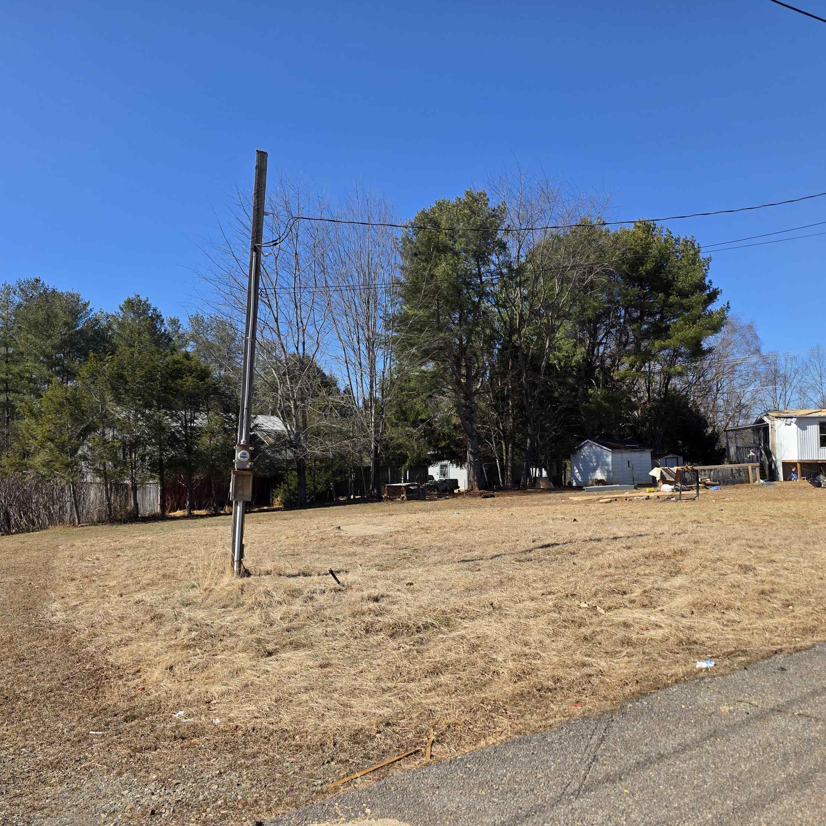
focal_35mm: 28
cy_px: 417
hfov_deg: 57.2
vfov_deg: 57.3
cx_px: 442
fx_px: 756
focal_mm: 6.3
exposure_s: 1/5447
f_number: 1.7
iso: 80
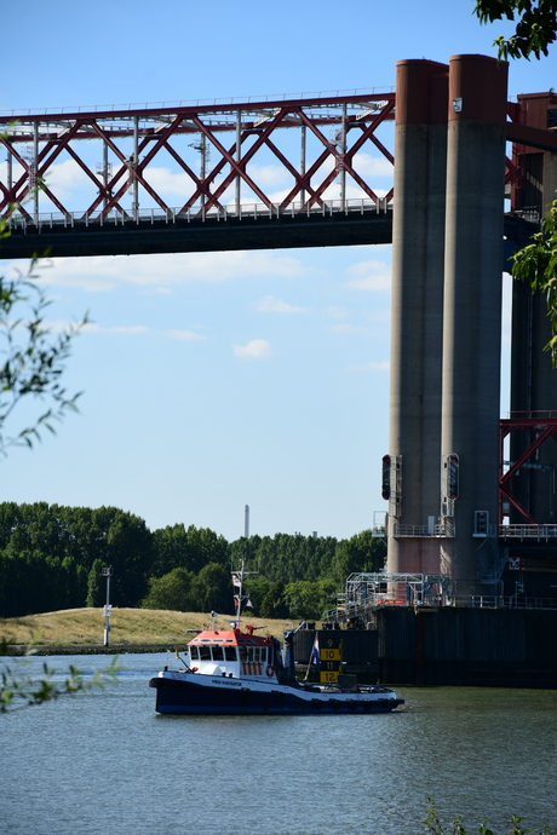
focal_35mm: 157
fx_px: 3643
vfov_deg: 13.1
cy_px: 418
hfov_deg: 8.7
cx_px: 278
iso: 100
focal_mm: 105
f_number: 6.3
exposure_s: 1/400
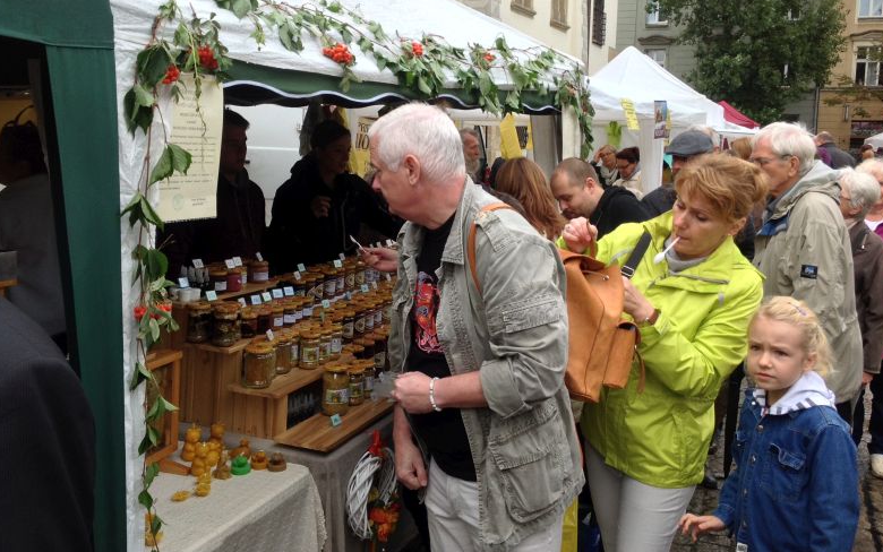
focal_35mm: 38
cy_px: 248
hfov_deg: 51.5
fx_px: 915
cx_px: 446
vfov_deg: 33.6
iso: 50
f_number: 2.4
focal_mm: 4.28
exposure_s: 1/398
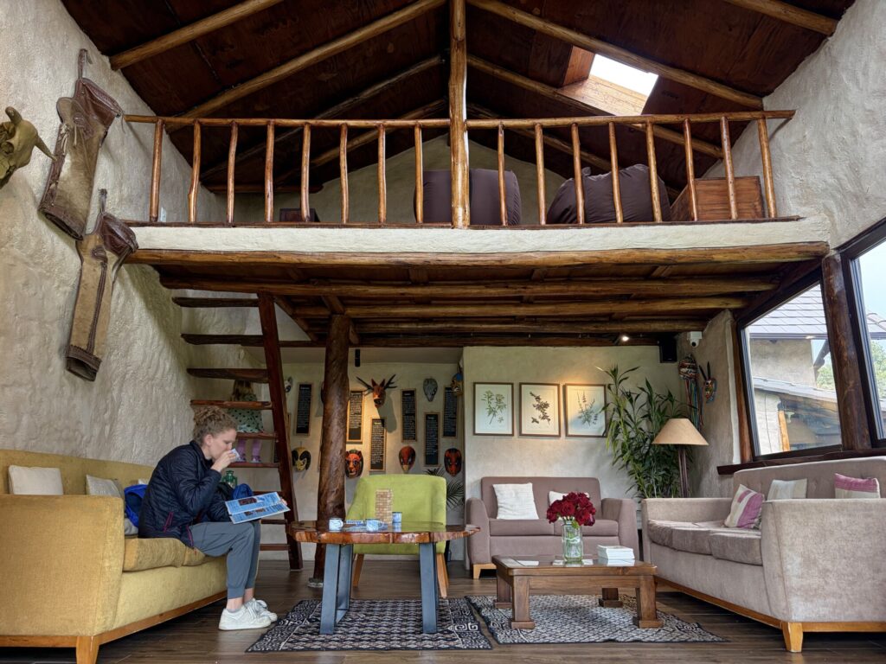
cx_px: 443
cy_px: 332
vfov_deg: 53.1
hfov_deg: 67.3
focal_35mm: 26
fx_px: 665
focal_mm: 5.96
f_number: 1.6
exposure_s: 1/122
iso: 100
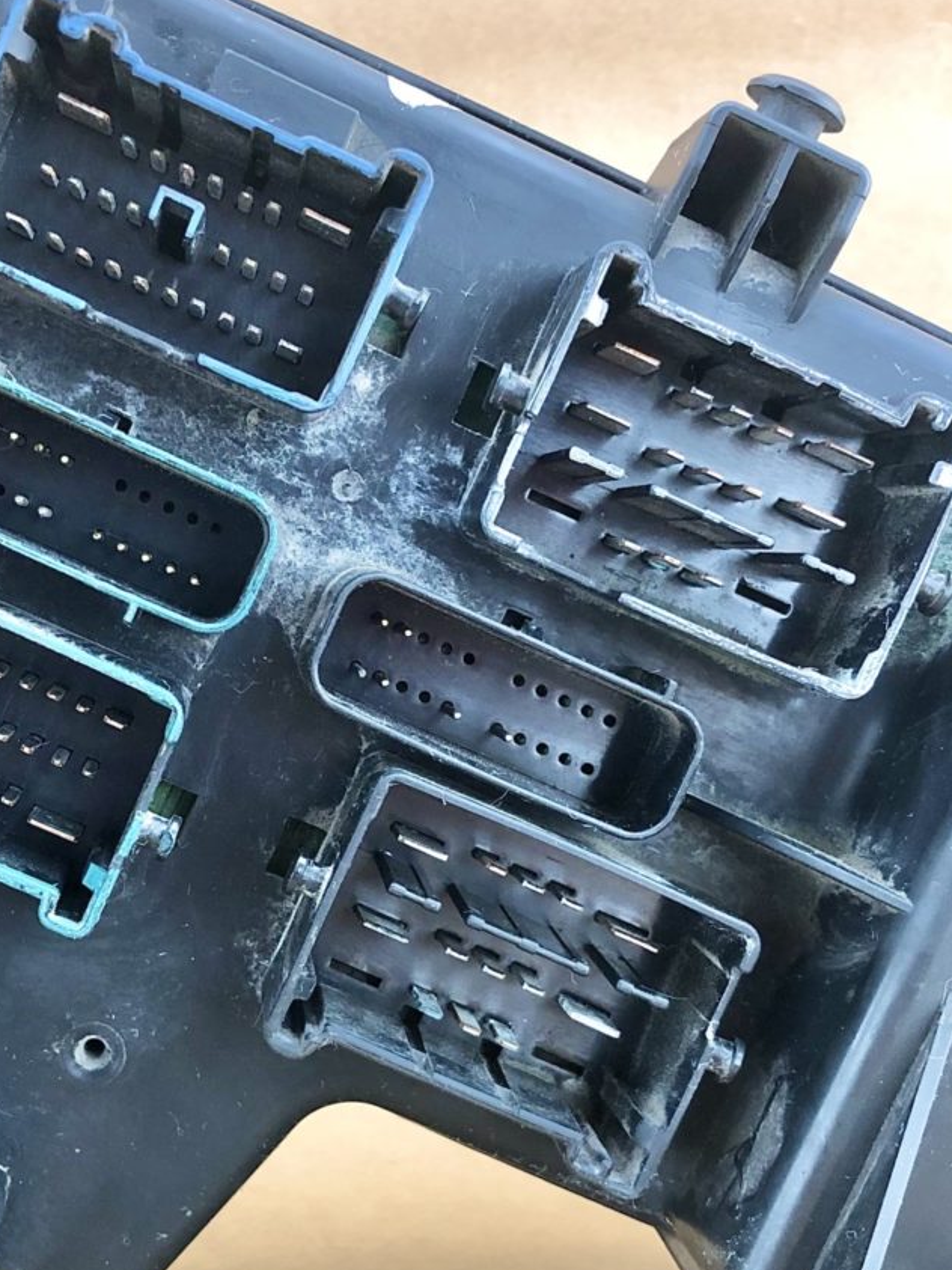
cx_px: 304
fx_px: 1871
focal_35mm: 51
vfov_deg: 37.4
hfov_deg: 28.3
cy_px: 762
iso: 40
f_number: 1.8
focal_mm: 4
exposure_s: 1/21
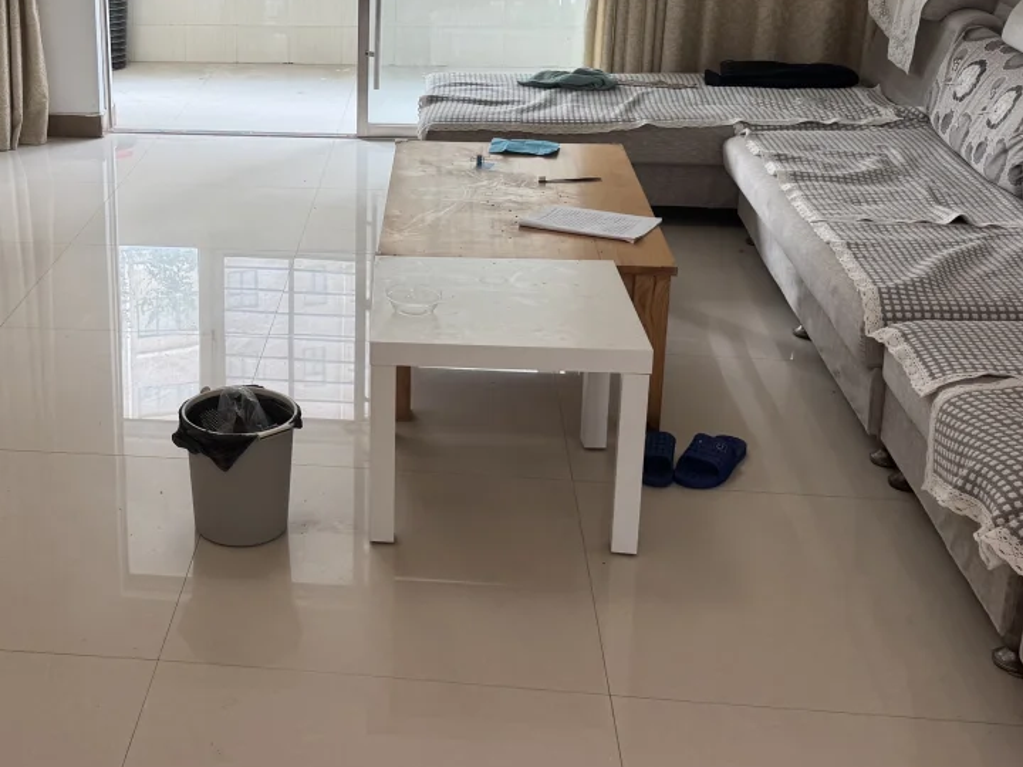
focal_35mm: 48
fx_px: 1419
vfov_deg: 30.0
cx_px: 261
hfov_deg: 38.7
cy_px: 237
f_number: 1.78
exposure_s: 1/100
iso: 100
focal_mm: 6.76
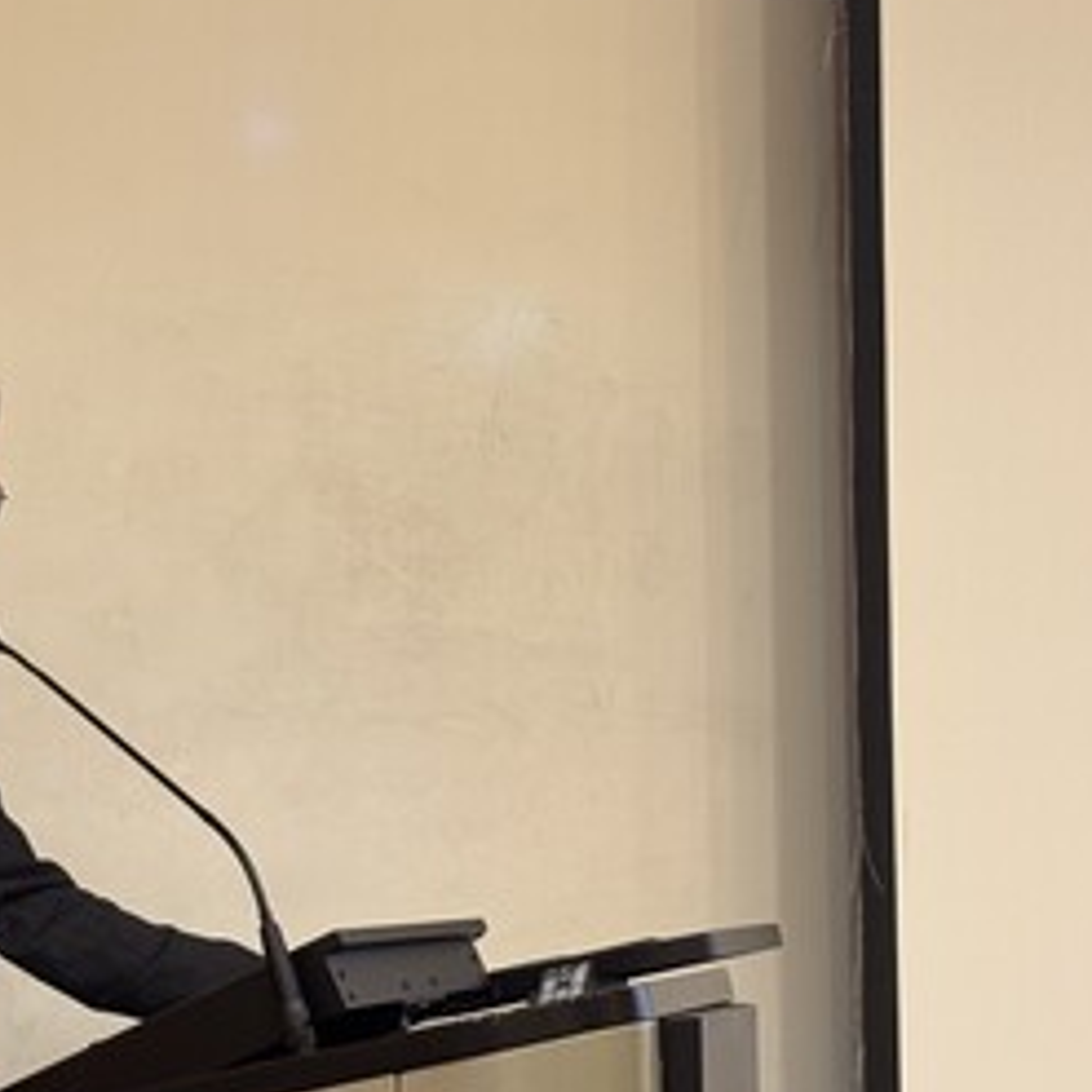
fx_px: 3676
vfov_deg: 16.9
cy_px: 500
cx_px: 283
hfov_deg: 16.8
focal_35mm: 103
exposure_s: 1/60
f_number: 1.78
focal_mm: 6.76
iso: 125
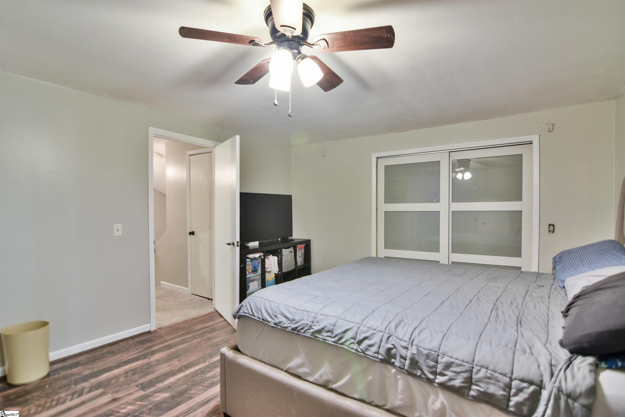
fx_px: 286
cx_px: 312
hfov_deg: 95.0
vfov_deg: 72.1
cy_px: 208
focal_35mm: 16
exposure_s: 1/2
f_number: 2.8
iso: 100
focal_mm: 11
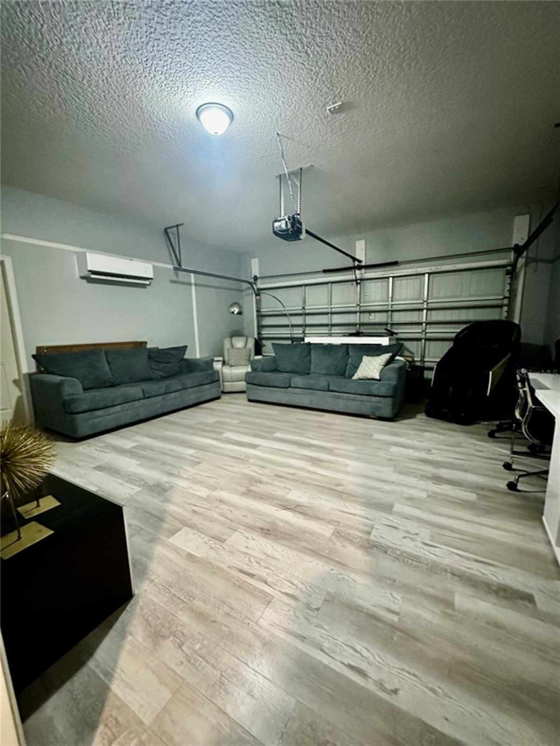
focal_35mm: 14
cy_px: 373
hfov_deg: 85.7
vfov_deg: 102.1
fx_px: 302
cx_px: 280
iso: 1250
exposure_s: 1/40
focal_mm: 2.22
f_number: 2.2
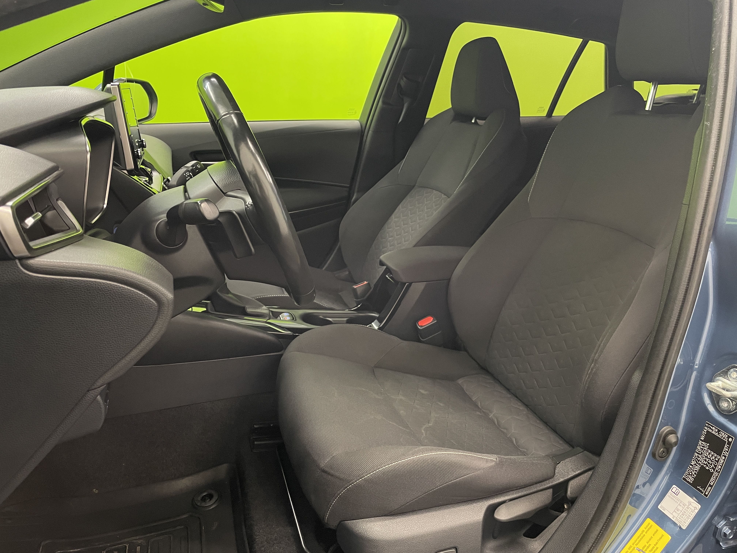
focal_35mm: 26
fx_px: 554
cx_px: 368
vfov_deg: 53.1
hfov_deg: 67.3
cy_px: 276
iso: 125
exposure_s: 1/50
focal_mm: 4.2
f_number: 1.6
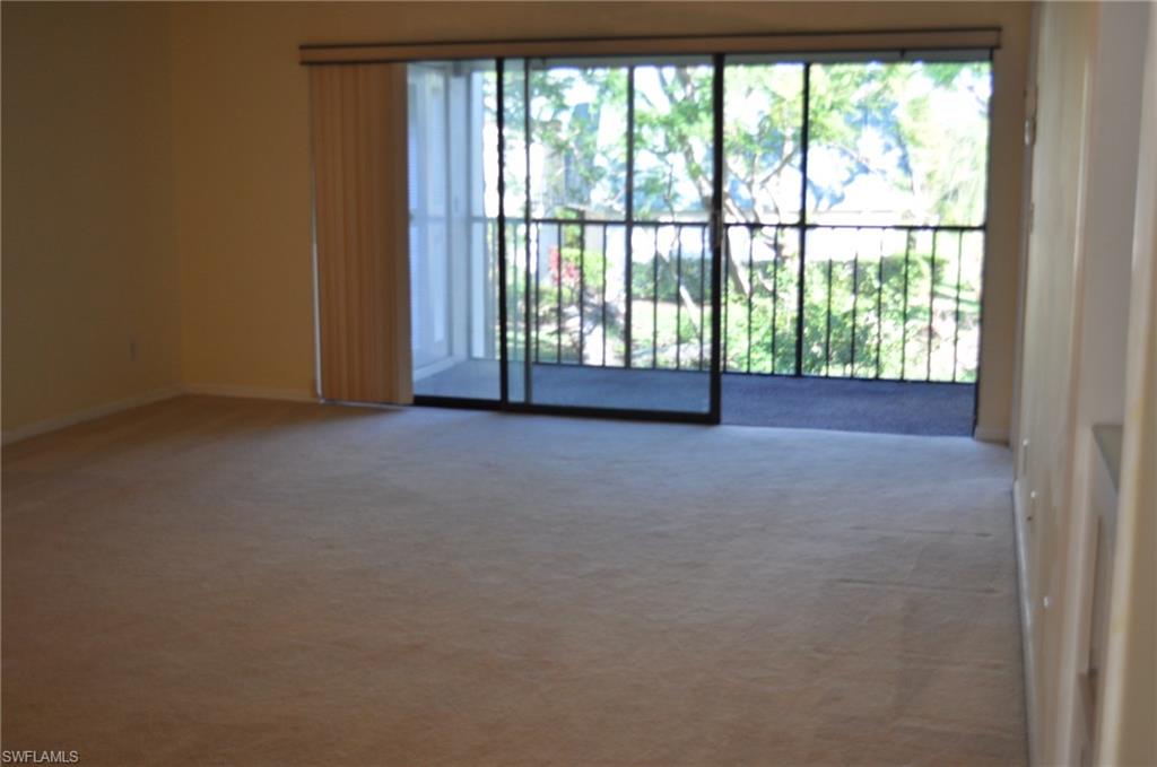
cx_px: 578
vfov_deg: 34.1
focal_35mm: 39
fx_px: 1251
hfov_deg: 49.6
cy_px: 384
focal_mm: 26
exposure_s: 1/60
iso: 200
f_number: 4.2
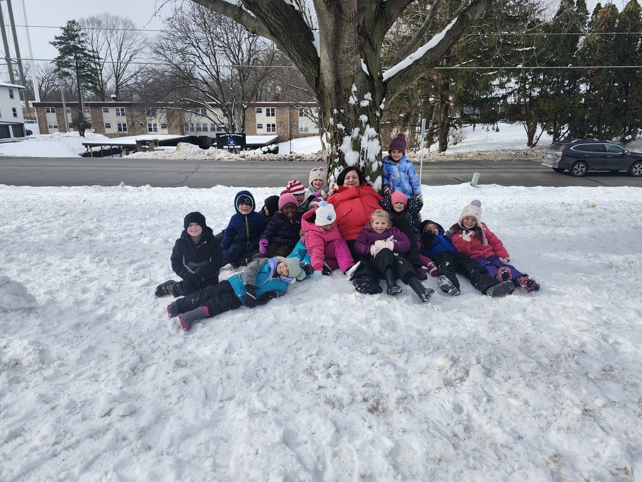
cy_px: 241
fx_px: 427
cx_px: 321
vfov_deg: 58.9
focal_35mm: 23
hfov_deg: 73.9
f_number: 1.8
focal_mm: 5.54
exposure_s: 1/1279
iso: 25
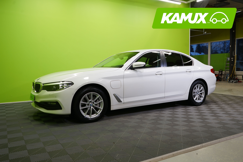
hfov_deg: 61.9
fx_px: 202
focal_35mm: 30
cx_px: 122
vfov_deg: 43.6
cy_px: 81
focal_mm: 30
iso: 400
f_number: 5.6
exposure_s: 1/30
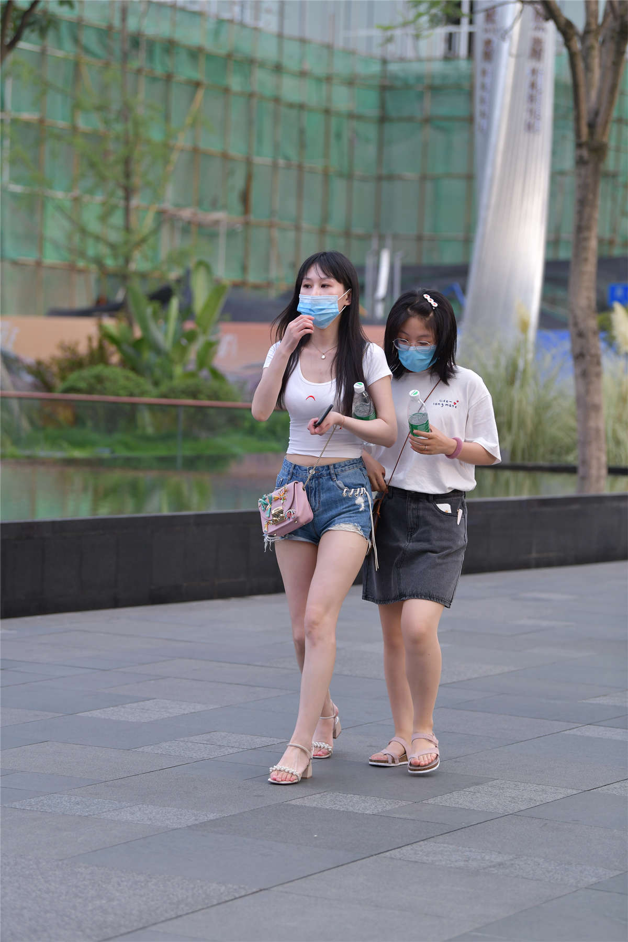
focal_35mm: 105
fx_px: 2747
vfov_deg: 19.5
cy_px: 471
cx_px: 314
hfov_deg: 13.0
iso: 500
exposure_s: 1/640
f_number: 3.5
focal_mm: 105
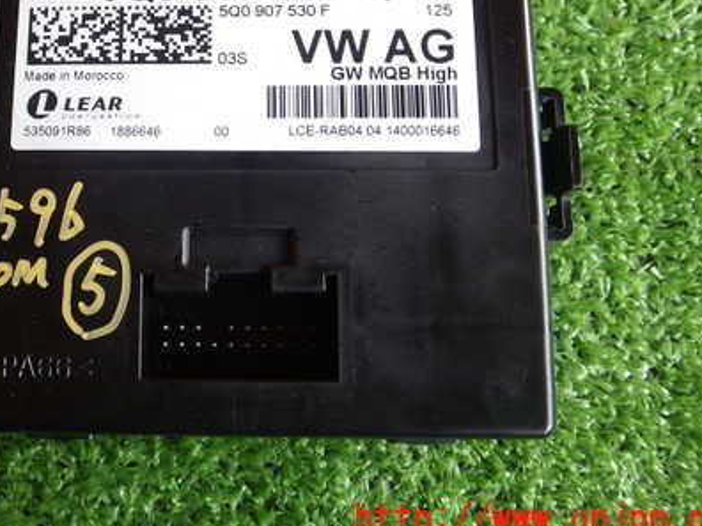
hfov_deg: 39.9
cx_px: 223
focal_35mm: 47
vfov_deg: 30.5
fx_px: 953
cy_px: 143
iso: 250
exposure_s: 1/45
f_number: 3.1
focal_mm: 5.5
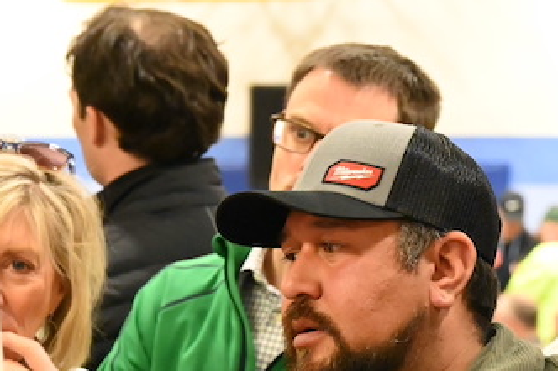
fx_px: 3362
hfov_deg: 9.4
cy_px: 314
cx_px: 511
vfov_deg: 6.3
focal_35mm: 217
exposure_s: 1/160
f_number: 6.3
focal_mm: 80
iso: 16000
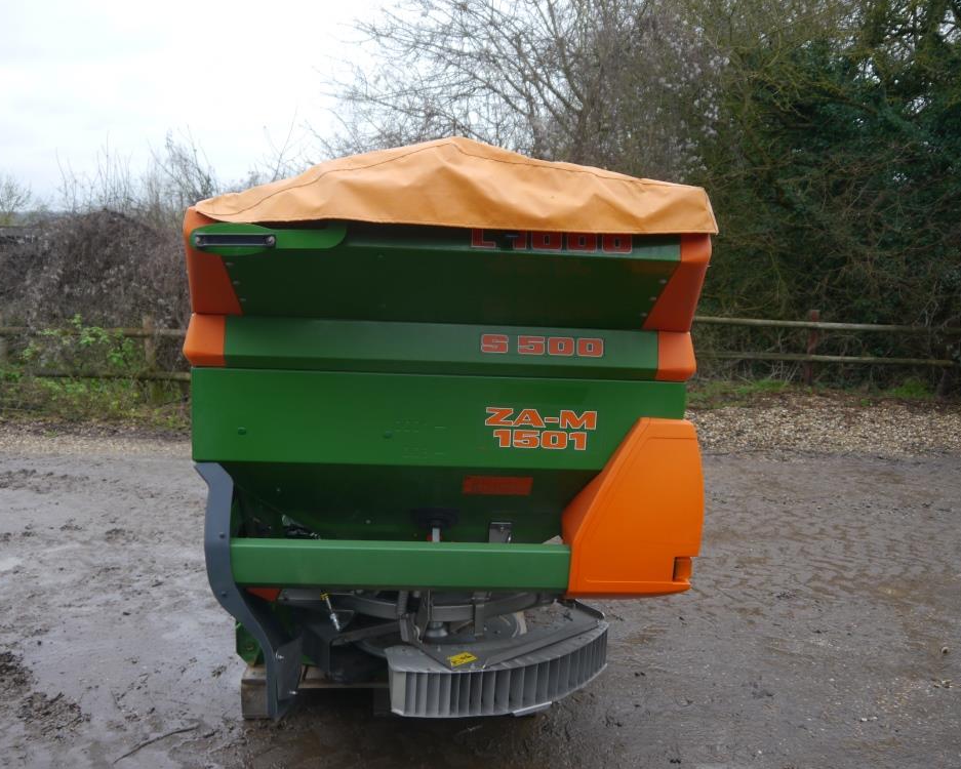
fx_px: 910
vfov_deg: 45.8
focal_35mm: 32
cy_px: 393
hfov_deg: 55.6
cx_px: 468
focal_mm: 15
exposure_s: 1/60
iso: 200
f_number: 3.6
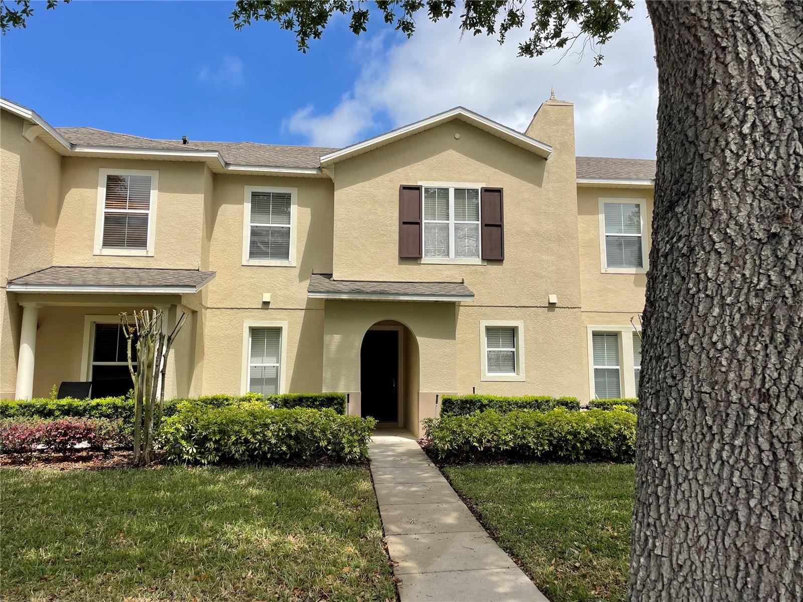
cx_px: 402
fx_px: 603
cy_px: 301
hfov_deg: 67.3
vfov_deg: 53.1
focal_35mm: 26
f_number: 1.6
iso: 32
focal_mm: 4.2
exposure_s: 1/3509
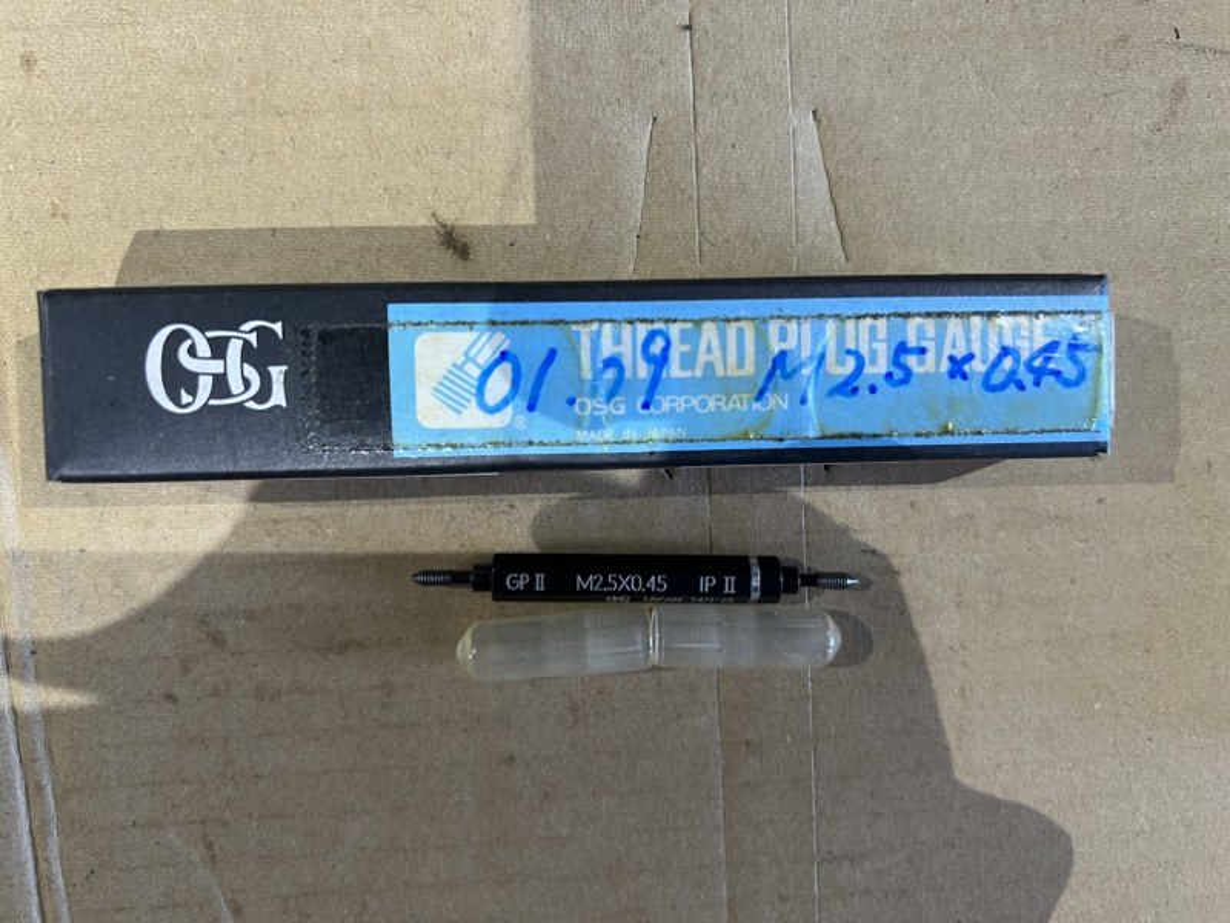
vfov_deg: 53.1
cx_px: 615
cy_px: 462
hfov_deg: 67.3
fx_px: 924
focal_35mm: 26
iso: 125
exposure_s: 1/60
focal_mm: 5.7
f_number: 1.5
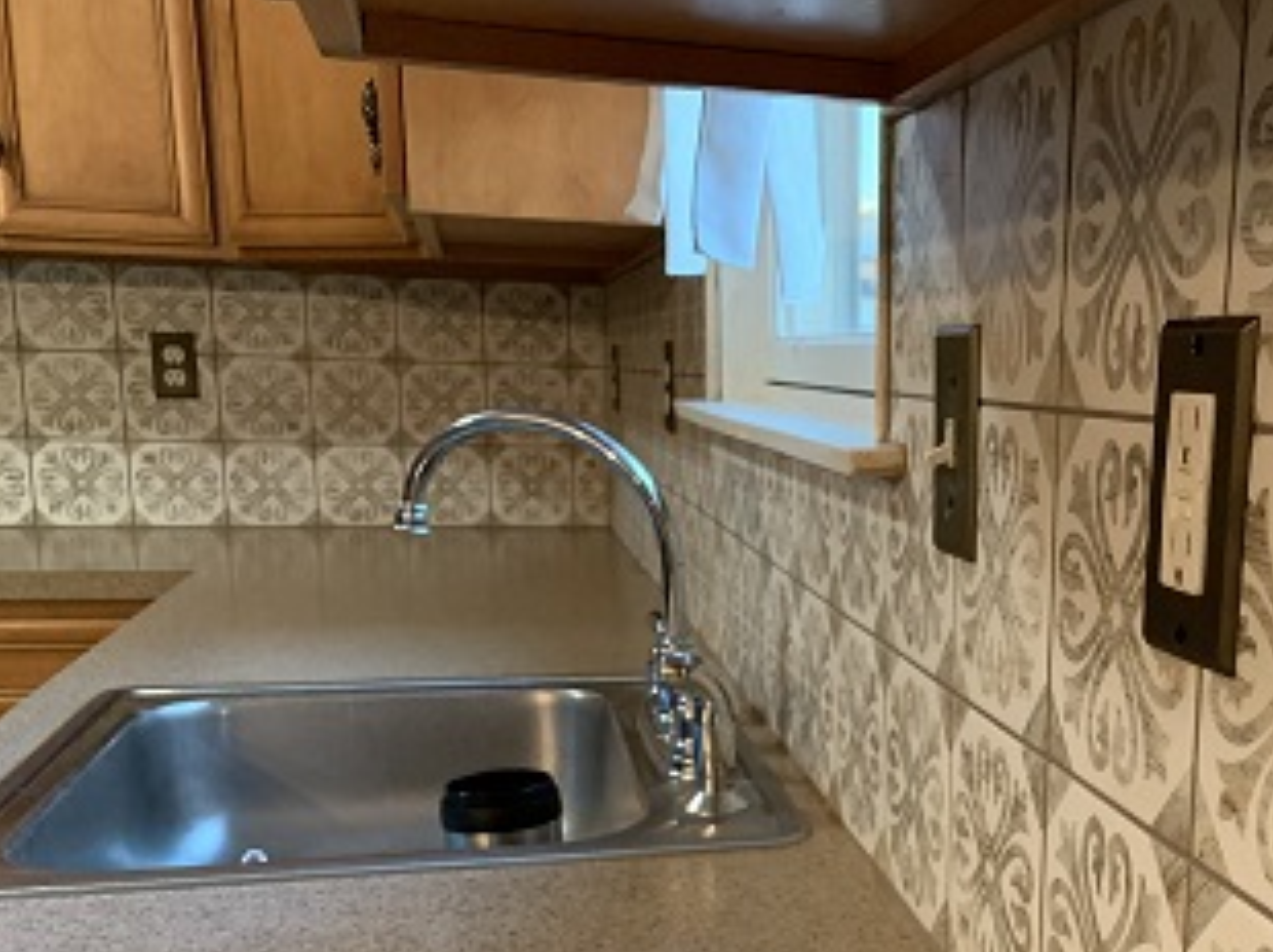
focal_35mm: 42
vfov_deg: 33.6
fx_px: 1543
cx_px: 1014
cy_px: 724
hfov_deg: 42.8
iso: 400
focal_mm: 4.25
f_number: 1.8
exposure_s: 1/40
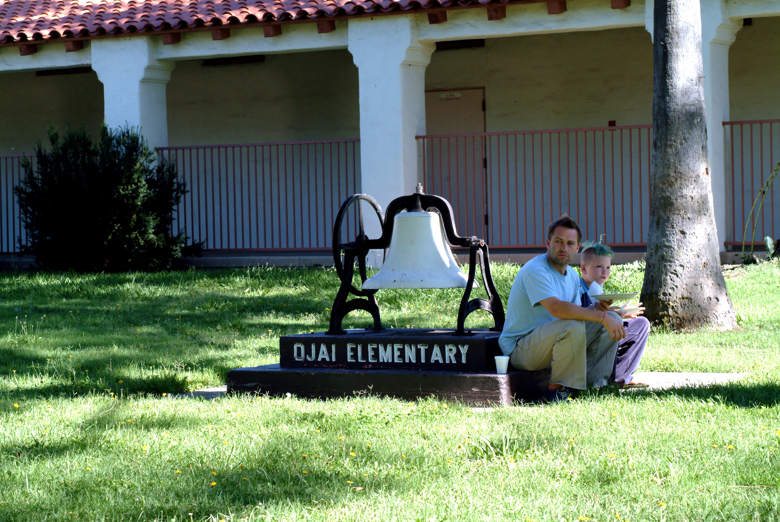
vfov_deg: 15.5
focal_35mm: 88
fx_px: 1920
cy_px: 261
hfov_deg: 23.0
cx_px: 390
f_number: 8
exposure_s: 1/250
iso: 400
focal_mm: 59
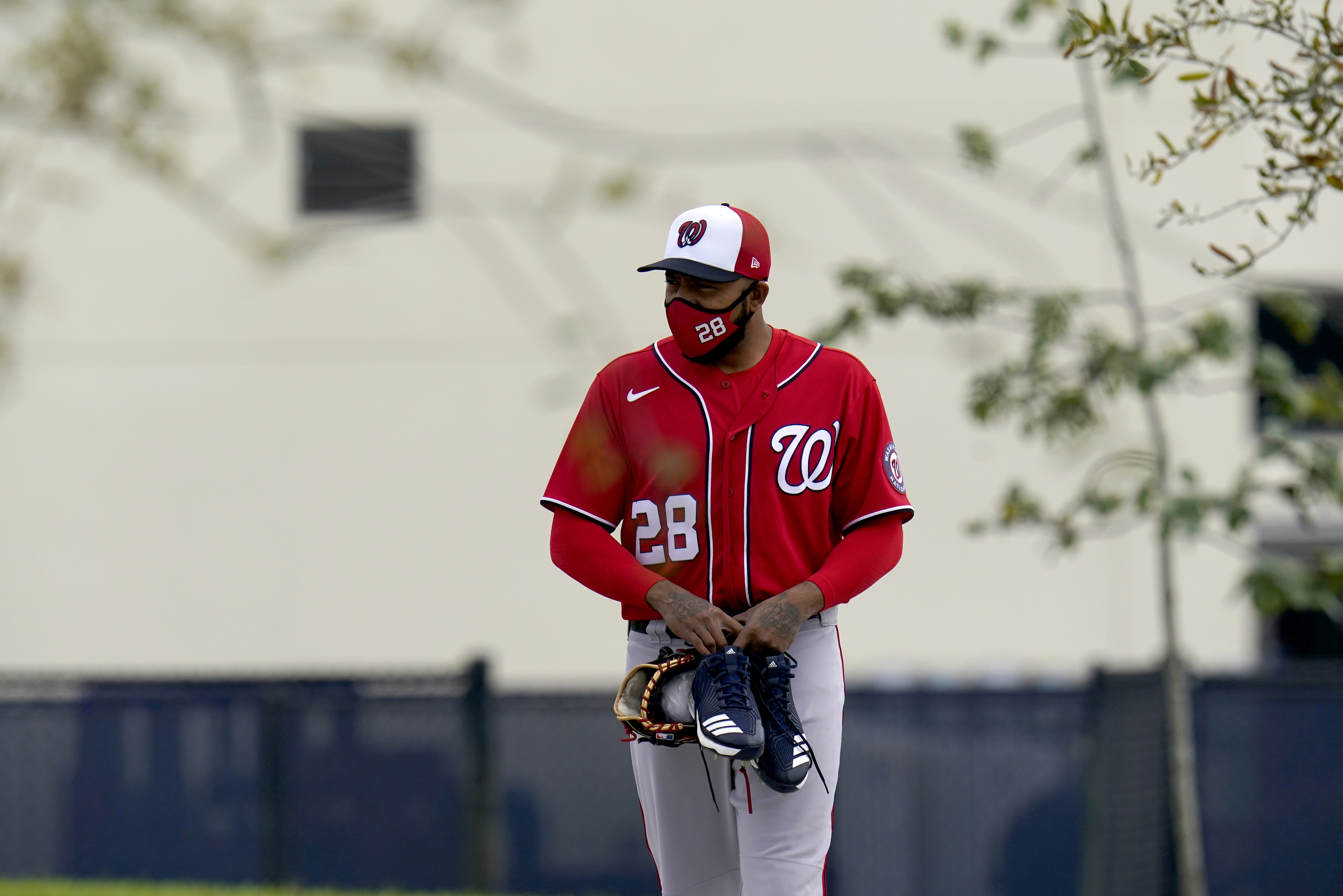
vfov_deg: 2.2
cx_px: 675
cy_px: 486
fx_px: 22829
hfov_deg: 3.4
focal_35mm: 612
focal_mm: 560
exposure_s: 1/3200
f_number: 5.6
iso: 800
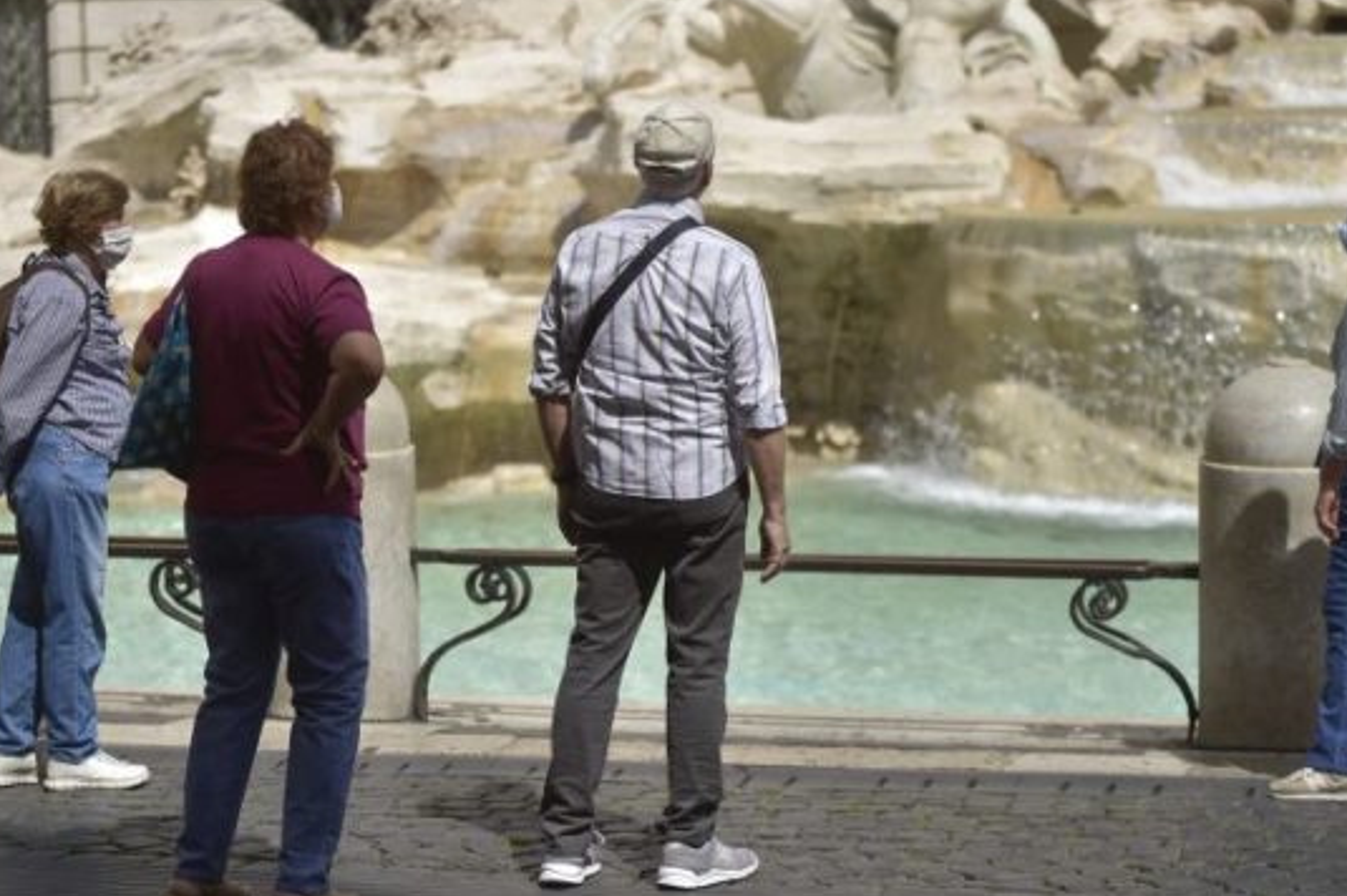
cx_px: 612
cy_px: 404
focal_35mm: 91
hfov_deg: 22.4
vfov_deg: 15.0
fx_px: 3403
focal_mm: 70
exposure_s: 1/8000
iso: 200
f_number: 22
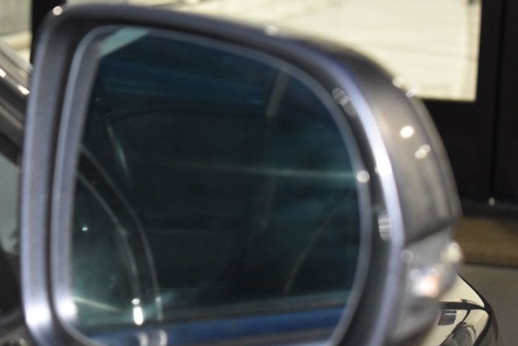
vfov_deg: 10.2
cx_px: 179
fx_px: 1941
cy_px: 236
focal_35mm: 135
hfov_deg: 15.2
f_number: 5.6
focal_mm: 55
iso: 1800
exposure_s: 1/60
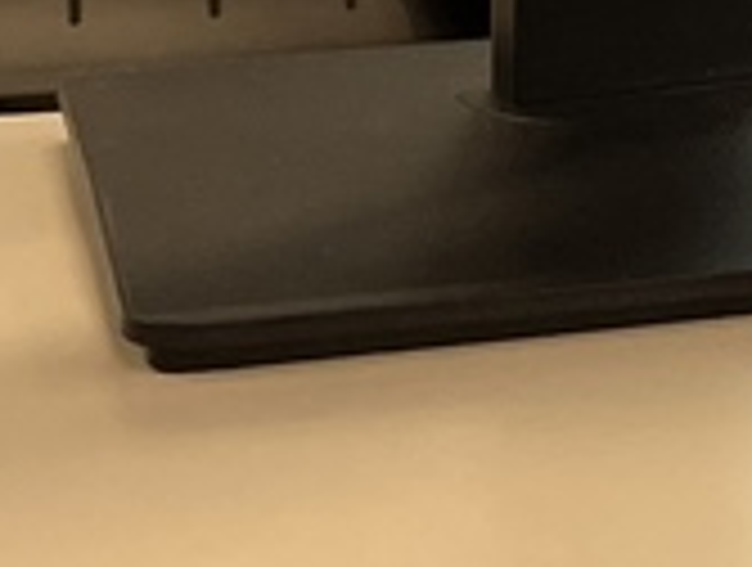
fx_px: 3462
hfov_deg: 10.9
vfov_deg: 8.9
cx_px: 1680
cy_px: -477
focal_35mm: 159
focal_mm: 5.1
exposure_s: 1/114
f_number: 1.6
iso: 100
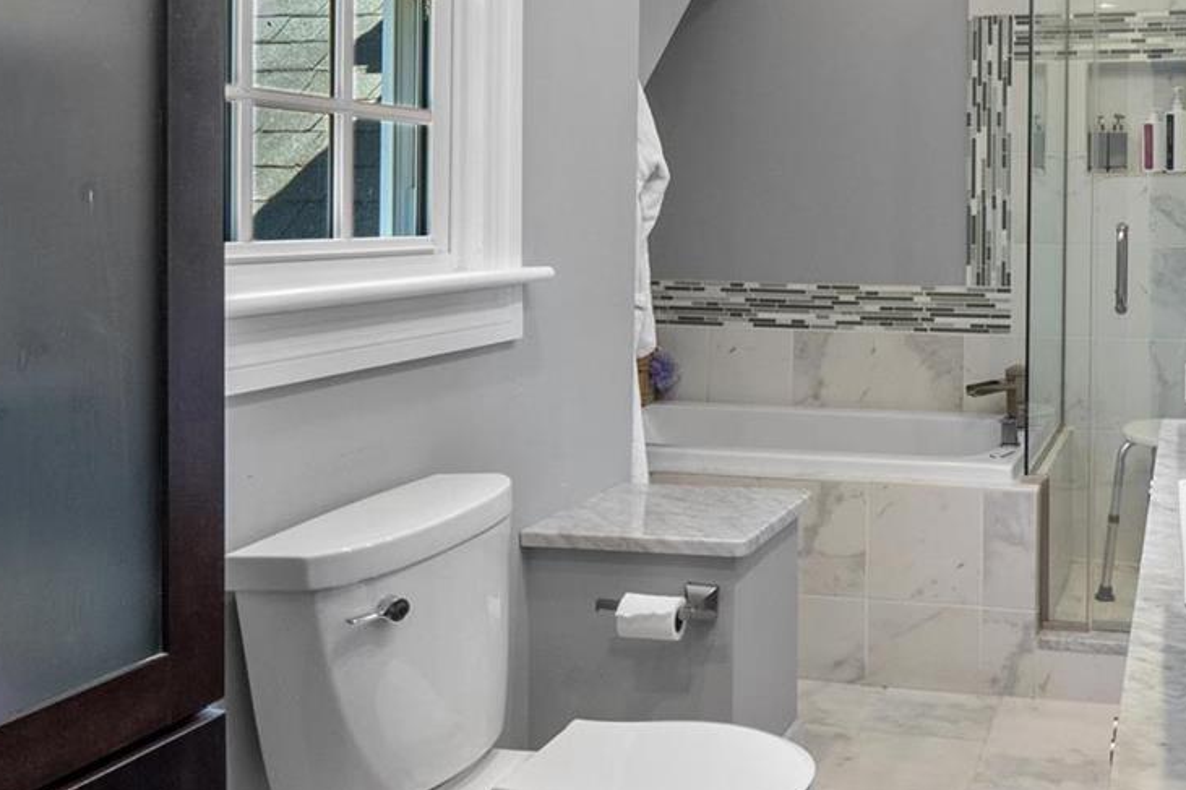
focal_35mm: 35
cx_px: 990
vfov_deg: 36.8
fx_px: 1153
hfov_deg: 50.3
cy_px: 185
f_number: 8
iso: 400
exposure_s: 1/5
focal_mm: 8
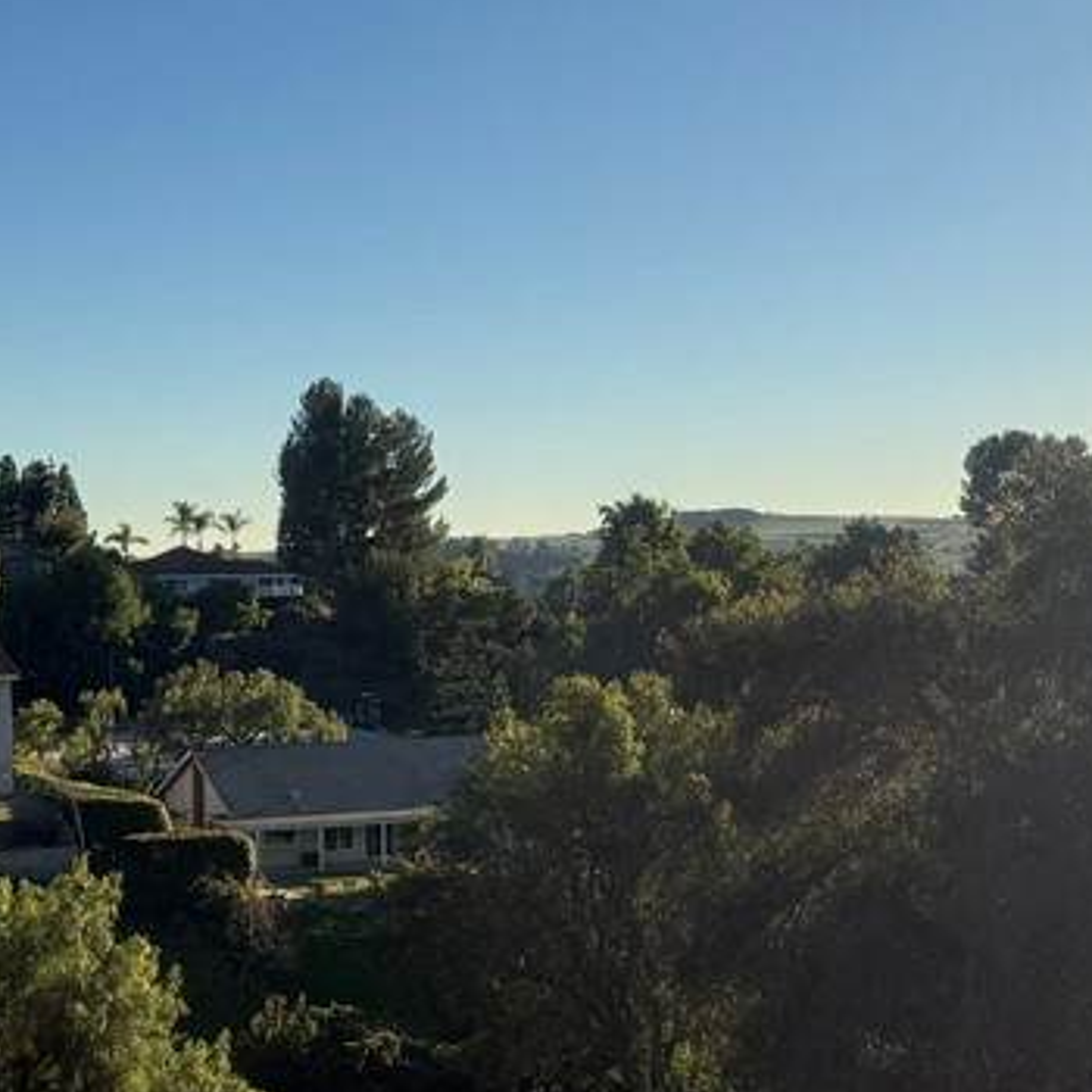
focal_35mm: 62
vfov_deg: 27.7
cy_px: 624
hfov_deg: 27.7
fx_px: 2213
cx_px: 487
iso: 80
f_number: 1.78
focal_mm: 6.76
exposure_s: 1/6173
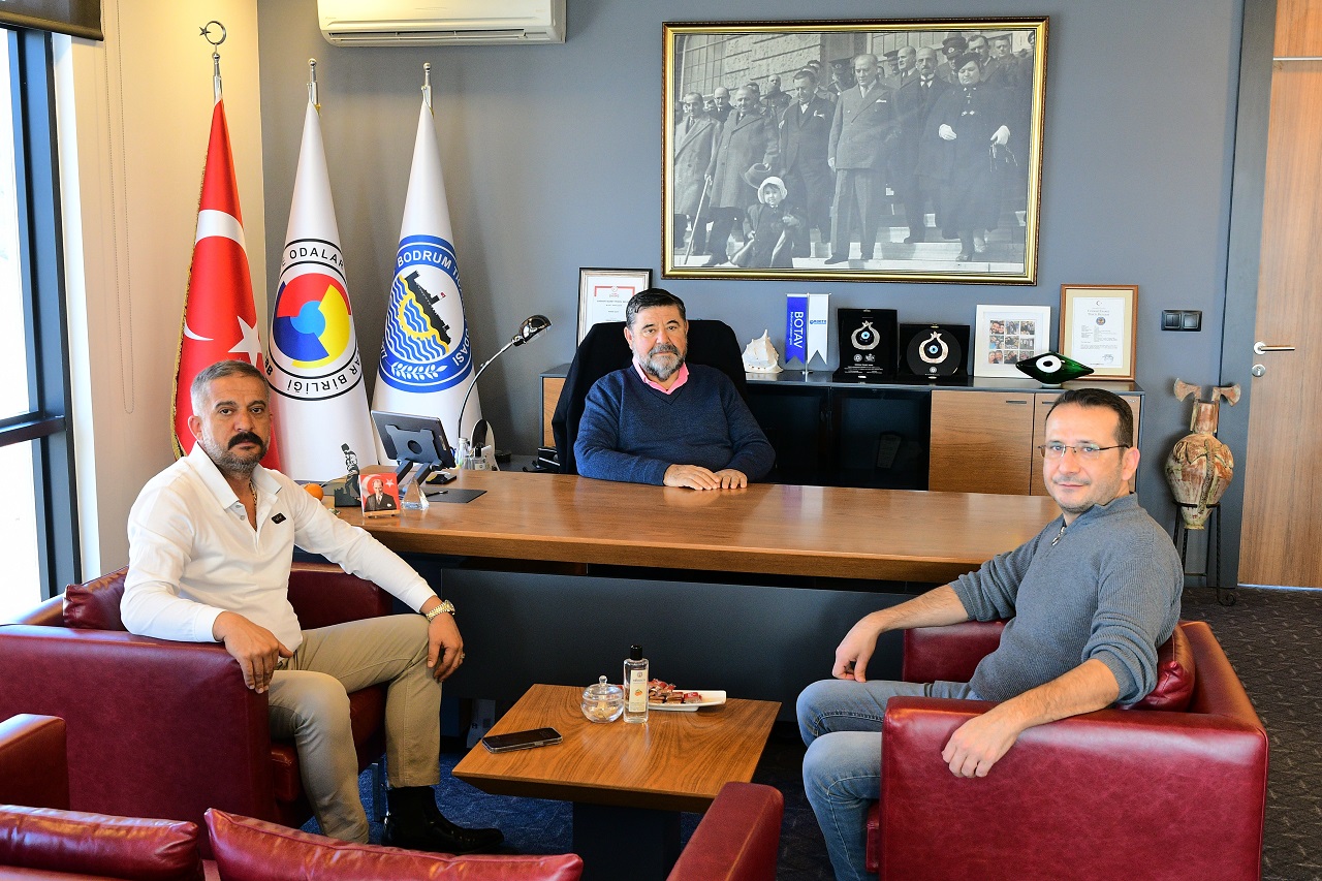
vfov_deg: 33.0
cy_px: 440
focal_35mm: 40
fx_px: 1487
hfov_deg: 47.9
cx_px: 661
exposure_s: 1/30
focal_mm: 27
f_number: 6.3
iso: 1250
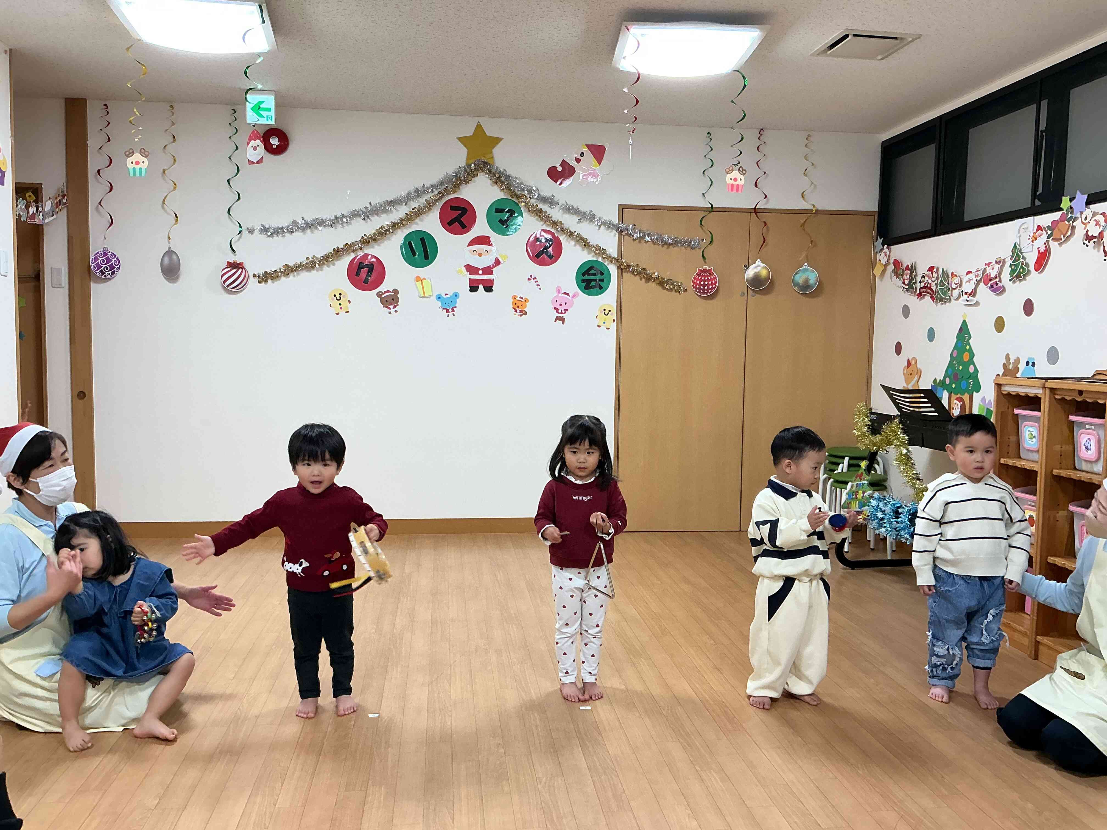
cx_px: 554
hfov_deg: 61.7
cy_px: 415
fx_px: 927
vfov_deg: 48.2
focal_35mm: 29
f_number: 1.8
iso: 50
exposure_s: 1/60
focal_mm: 3
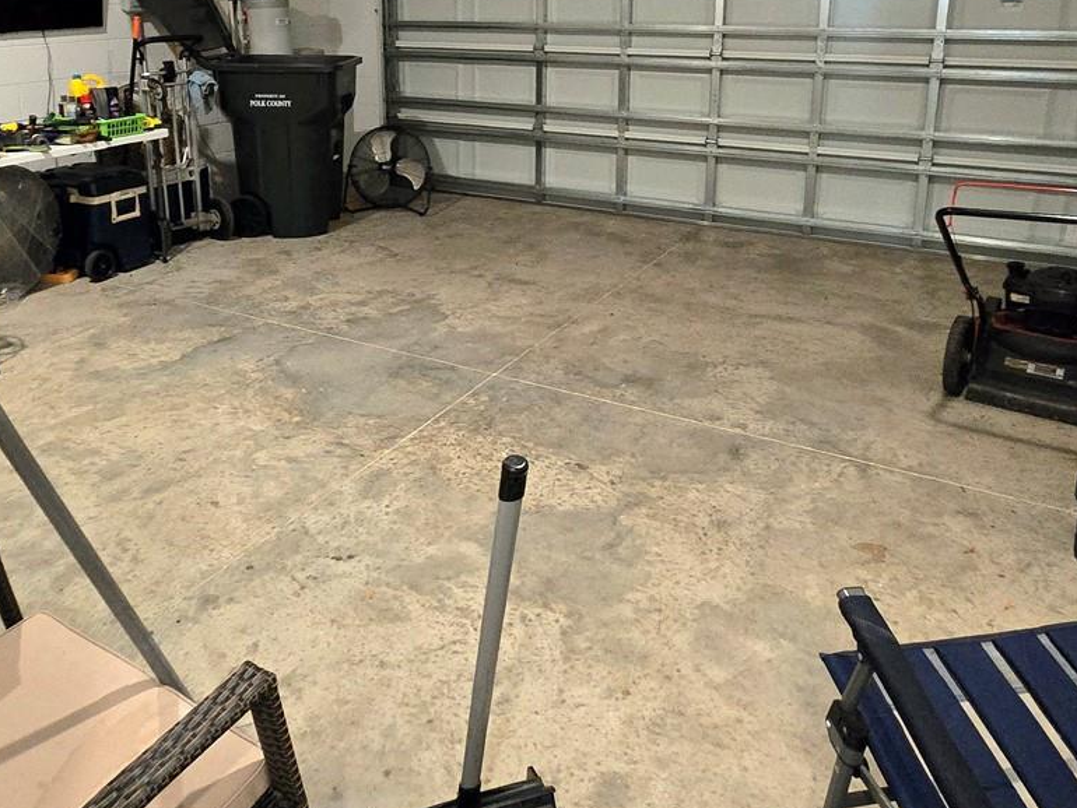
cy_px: 214
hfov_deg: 65.1
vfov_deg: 49.6
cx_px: 477
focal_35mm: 27
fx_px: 840
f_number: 2.2
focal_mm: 2.2
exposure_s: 1/60.2
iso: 1600
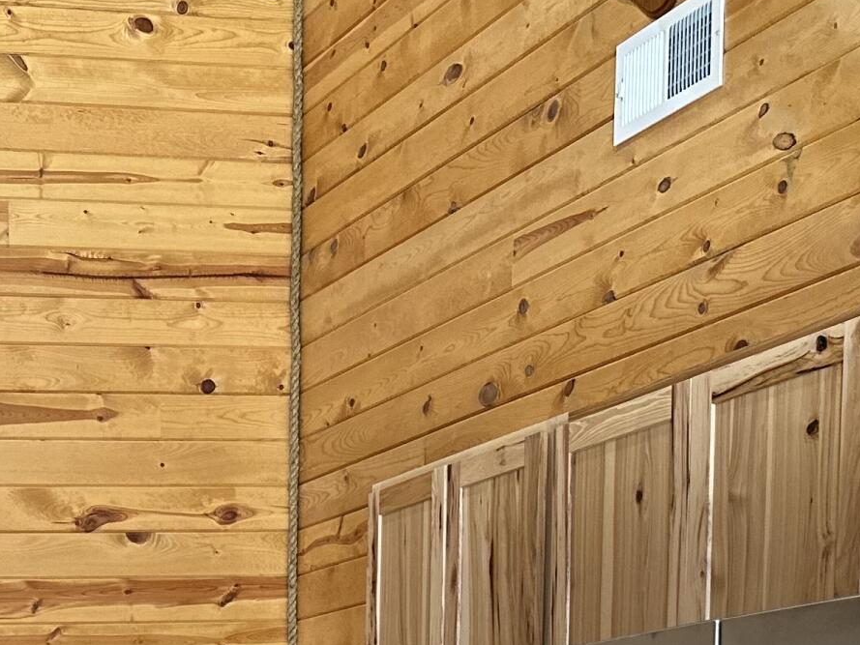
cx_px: -145
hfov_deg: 22.4
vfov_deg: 16.2
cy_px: 1048
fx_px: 2013
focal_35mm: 81
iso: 200
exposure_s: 1/60
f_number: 1.78
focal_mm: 6.86
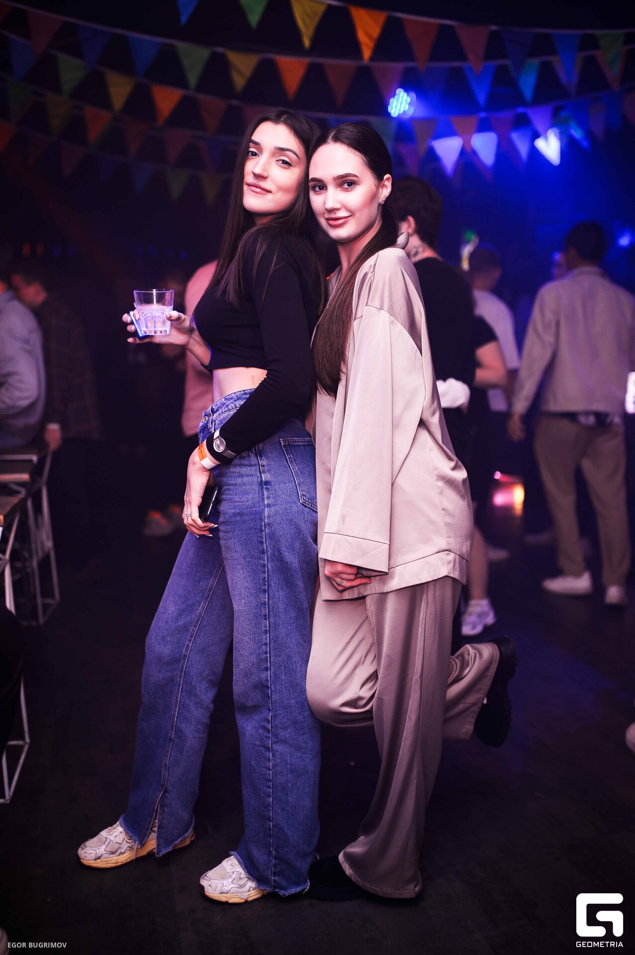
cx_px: 318
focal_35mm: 35
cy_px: 478
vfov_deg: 54.5
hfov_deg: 37.8
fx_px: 927
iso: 200
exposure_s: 1/200
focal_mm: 35
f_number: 2
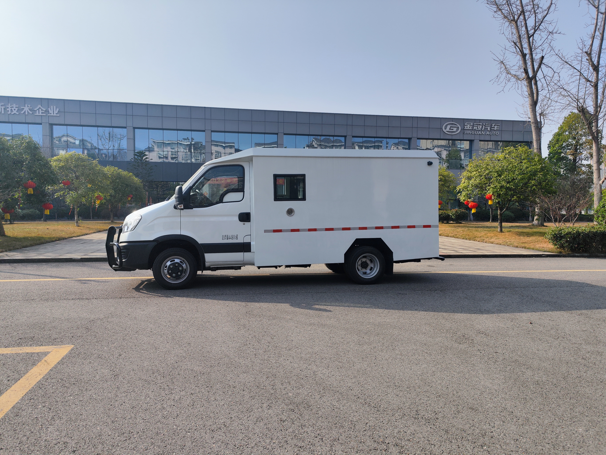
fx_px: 420
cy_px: 228
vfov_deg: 56.8
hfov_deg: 71.6
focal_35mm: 24
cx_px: 303
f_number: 1.9
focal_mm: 6.92
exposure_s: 1/5618
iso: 50
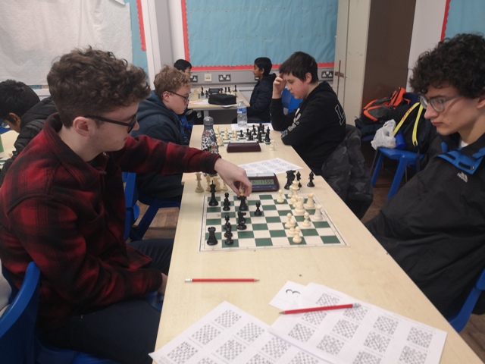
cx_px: 242
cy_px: 182
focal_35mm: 27
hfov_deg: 65.3
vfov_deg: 51.4
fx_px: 378
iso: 64
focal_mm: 3.95
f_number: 1.8
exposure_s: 1/50
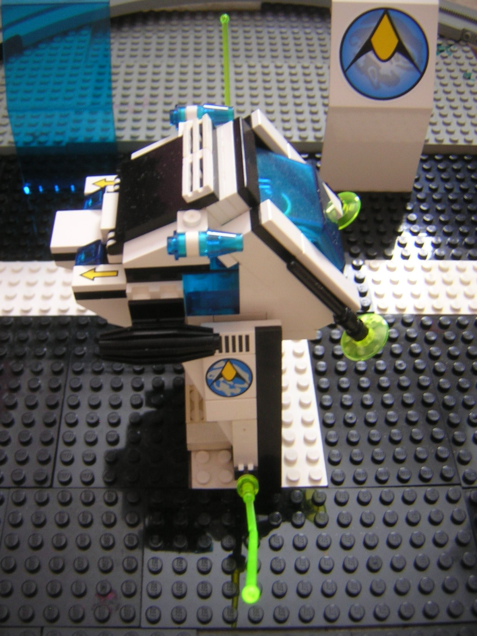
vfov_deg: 51.4
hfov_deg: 39.7
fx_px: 661
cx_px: 238
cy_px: 318
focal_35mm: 36
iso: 174
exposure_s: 1/3.5
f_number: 2.6
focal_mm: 4.7
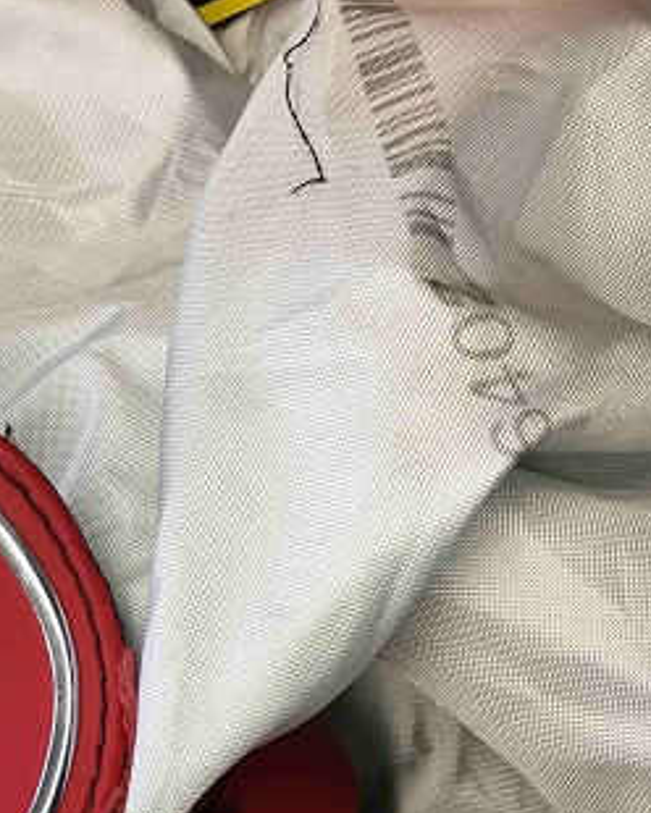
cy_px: 776
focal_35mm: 73
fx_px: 1758
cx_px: -26
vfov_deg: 25.0
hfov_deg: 20.2
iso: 40
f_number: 2.2
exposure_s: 1/33
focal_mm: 4.15
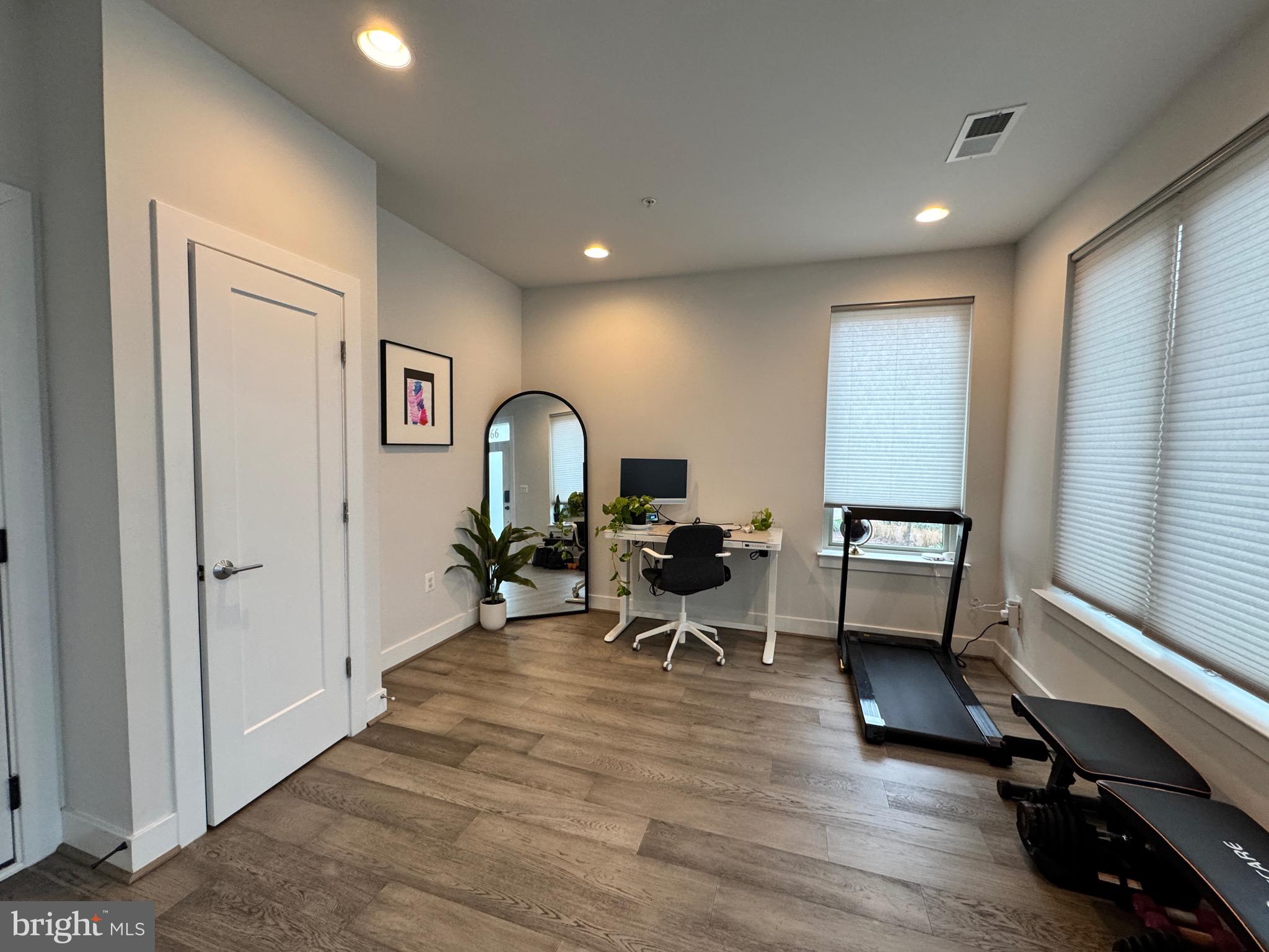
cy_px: 476
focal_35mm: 14
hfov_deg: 102.1
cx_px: 634
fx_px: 513
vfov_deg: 85.7
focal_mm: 2.22
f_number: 2.2
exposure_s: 1/120
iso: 250
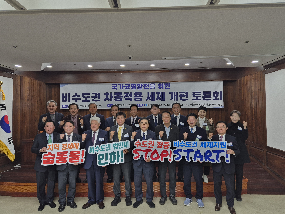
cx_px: 143
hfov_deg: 71.6
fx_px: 198
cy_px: 103
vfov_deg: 56.8
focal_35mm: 24
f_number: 1.8
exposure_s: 1/120
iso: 100
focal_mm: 5.4
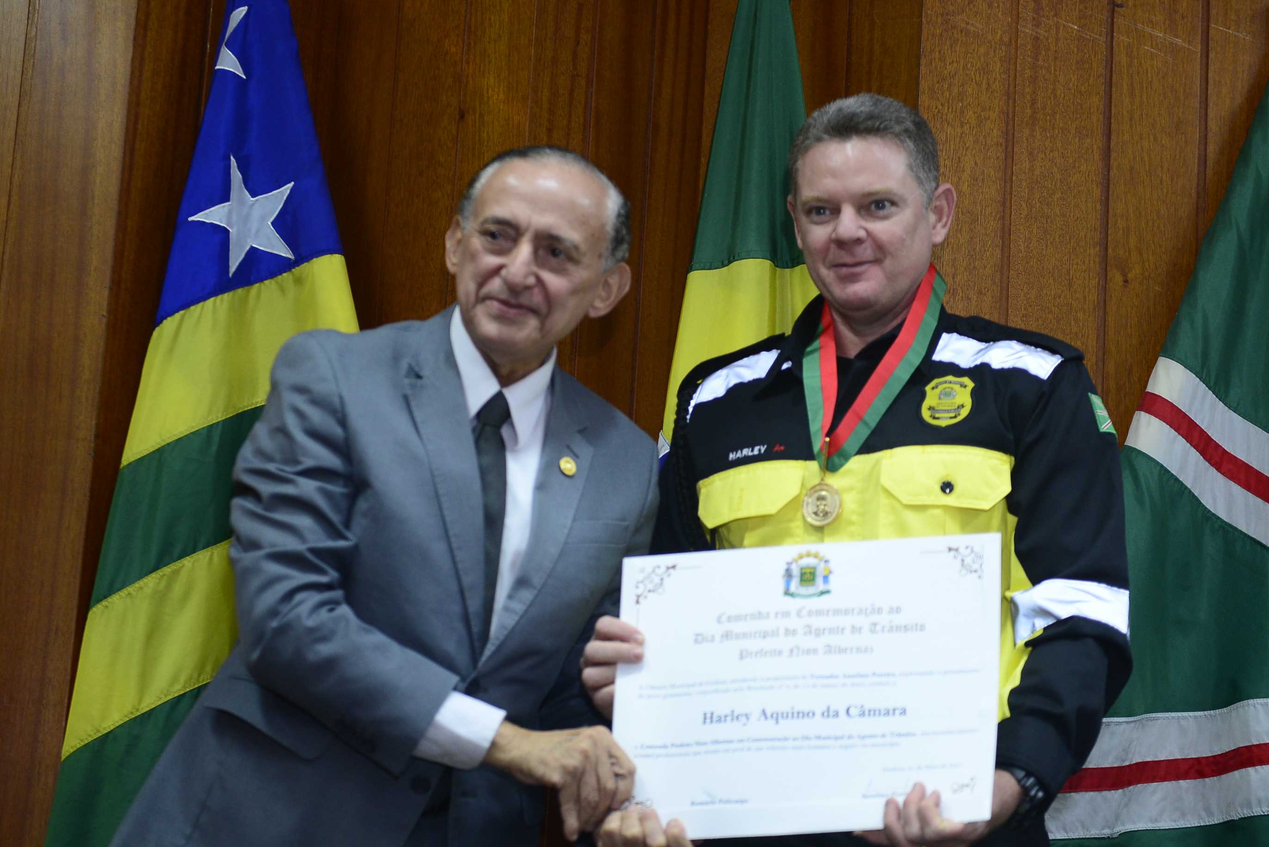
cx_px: 667
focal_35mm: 77
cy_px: 453
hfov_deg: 26.3
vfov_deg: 17.7
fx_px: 2715
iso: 1600
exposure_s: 1/125
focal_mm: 70
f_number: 2.8
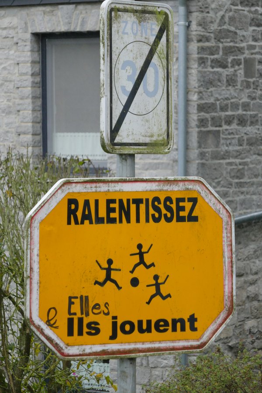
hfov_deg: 7.3
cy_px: 196
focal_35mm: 188
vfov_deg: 10.9
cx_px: 131
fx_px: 2052
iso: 640
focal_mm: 68.6
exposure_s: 1/125
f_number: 5.9
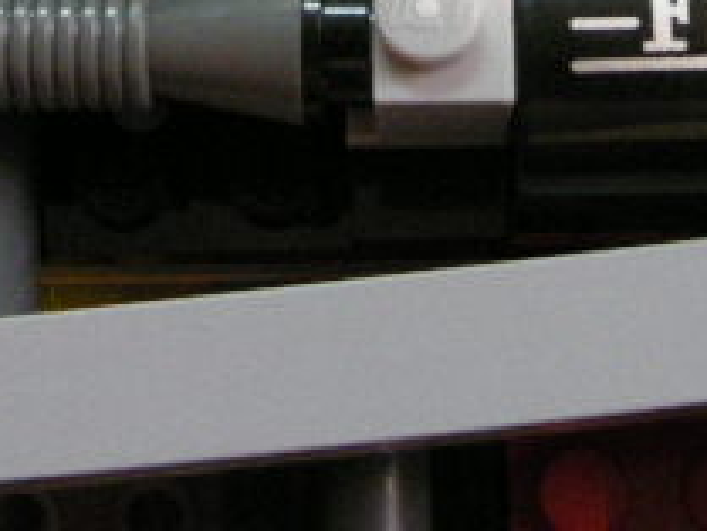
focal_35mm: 107
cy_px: -145
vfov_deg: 13.4
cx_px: 392
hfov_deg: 18.4
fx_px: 2187
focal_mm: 5.8
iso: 258
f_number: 2.8
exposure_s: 1/8.1
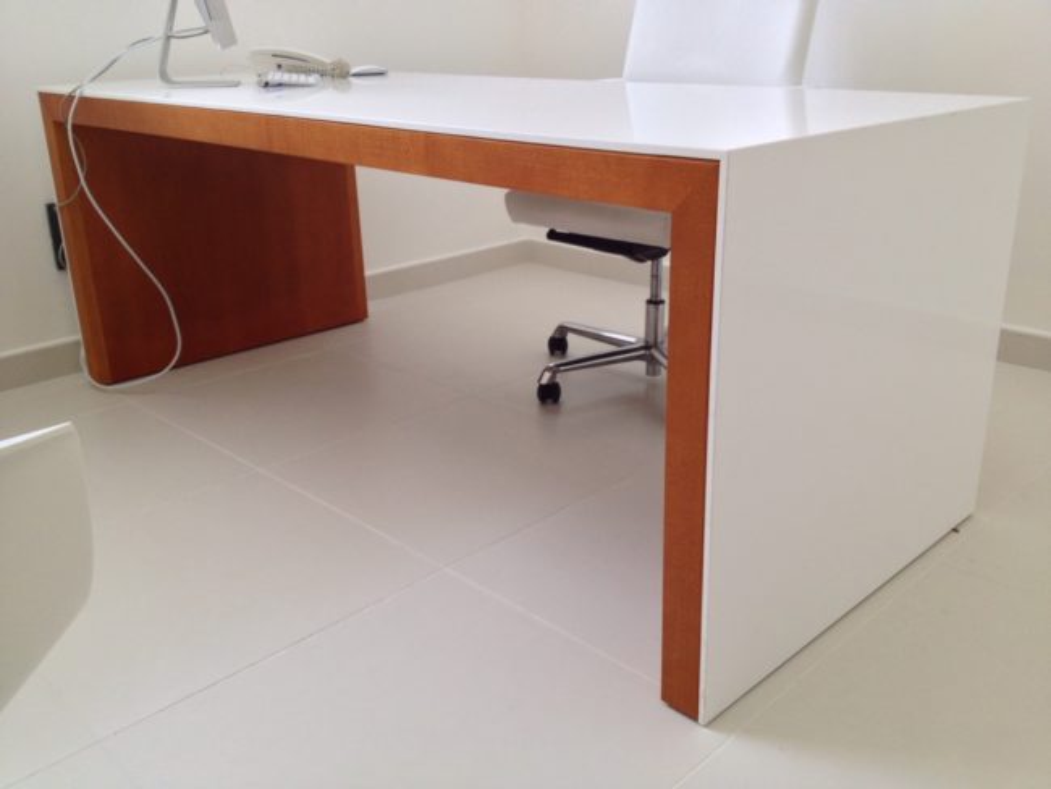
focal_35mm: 35
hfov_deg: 52.6
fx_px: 1063
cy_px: 394
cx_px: 526
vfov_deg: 40.7
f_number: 2.4
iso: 64
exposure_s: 1/60
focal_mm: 4.28
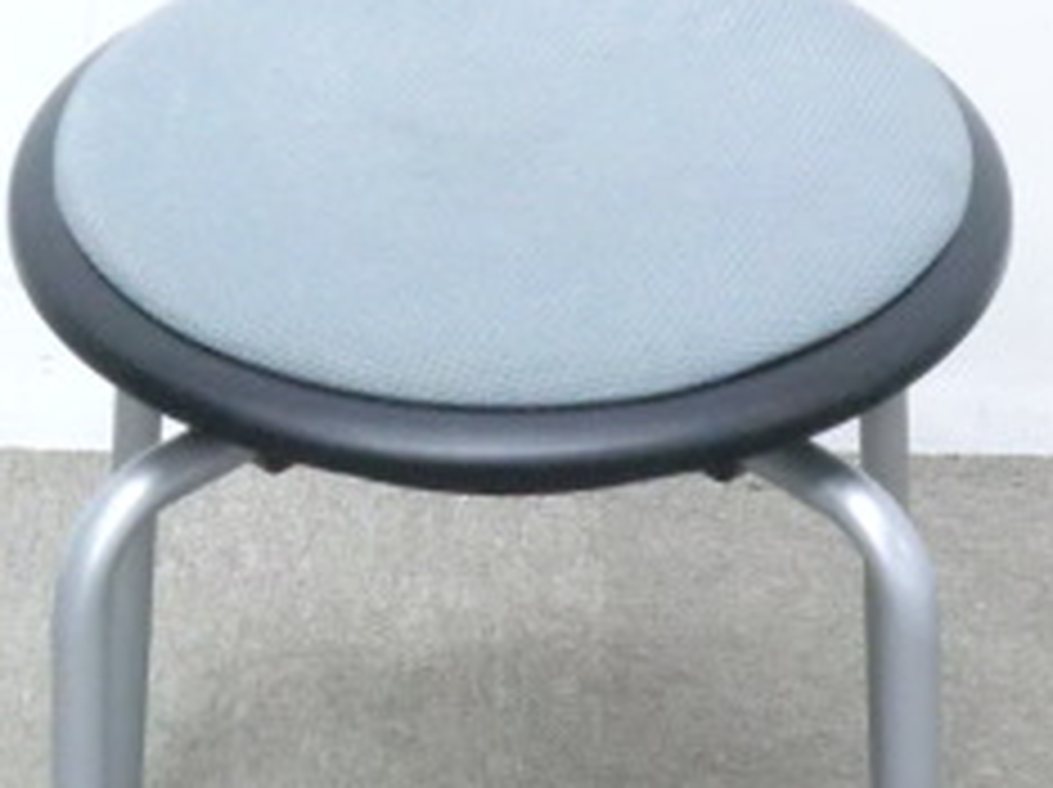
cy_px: 500
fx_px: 4497
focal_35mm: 148
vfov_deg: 10.0
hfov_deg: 13.4
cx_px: 504
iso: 800
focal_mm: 9.8
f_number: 4.5
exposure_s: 1/20
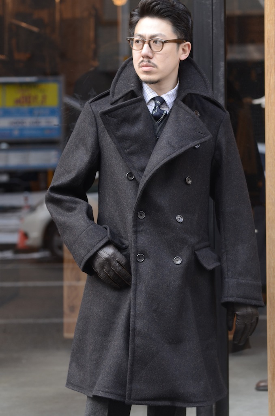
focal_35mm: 128
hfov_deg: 10.7
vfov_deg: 16.1
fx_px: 1468
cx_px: 138
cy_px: 208
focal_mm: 85
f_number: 2.2
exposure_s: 1/125
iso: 400
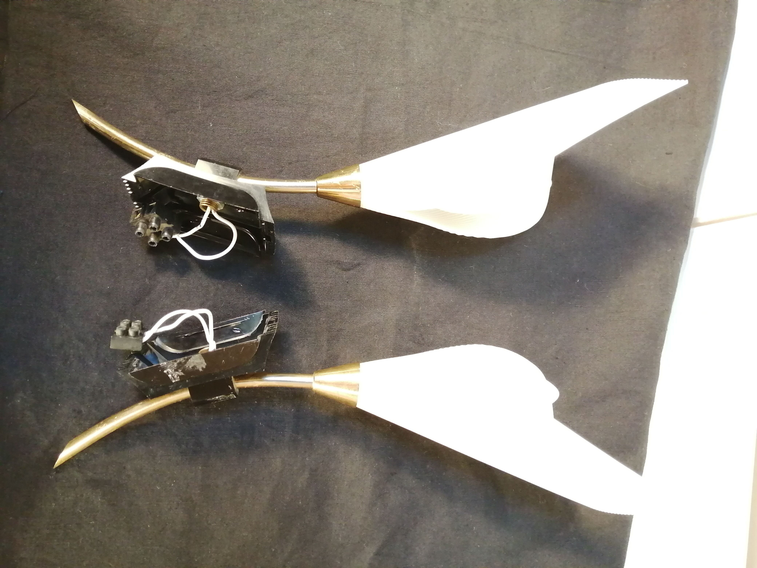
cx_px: 378
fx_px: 569
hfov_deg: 67.3
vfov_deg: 53.1
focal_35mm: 26
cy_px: 284
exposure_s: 1/33.3
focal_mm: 3.46
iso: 400
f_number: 1.8
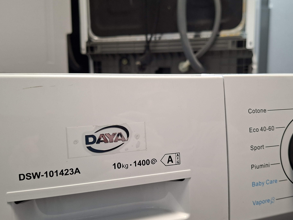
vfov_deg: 44.1
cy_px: 121
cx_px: 164
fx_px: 271
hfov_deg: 56.7
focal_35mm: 32
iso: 320
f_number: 1.8
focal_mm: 5.54
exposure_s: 1/50
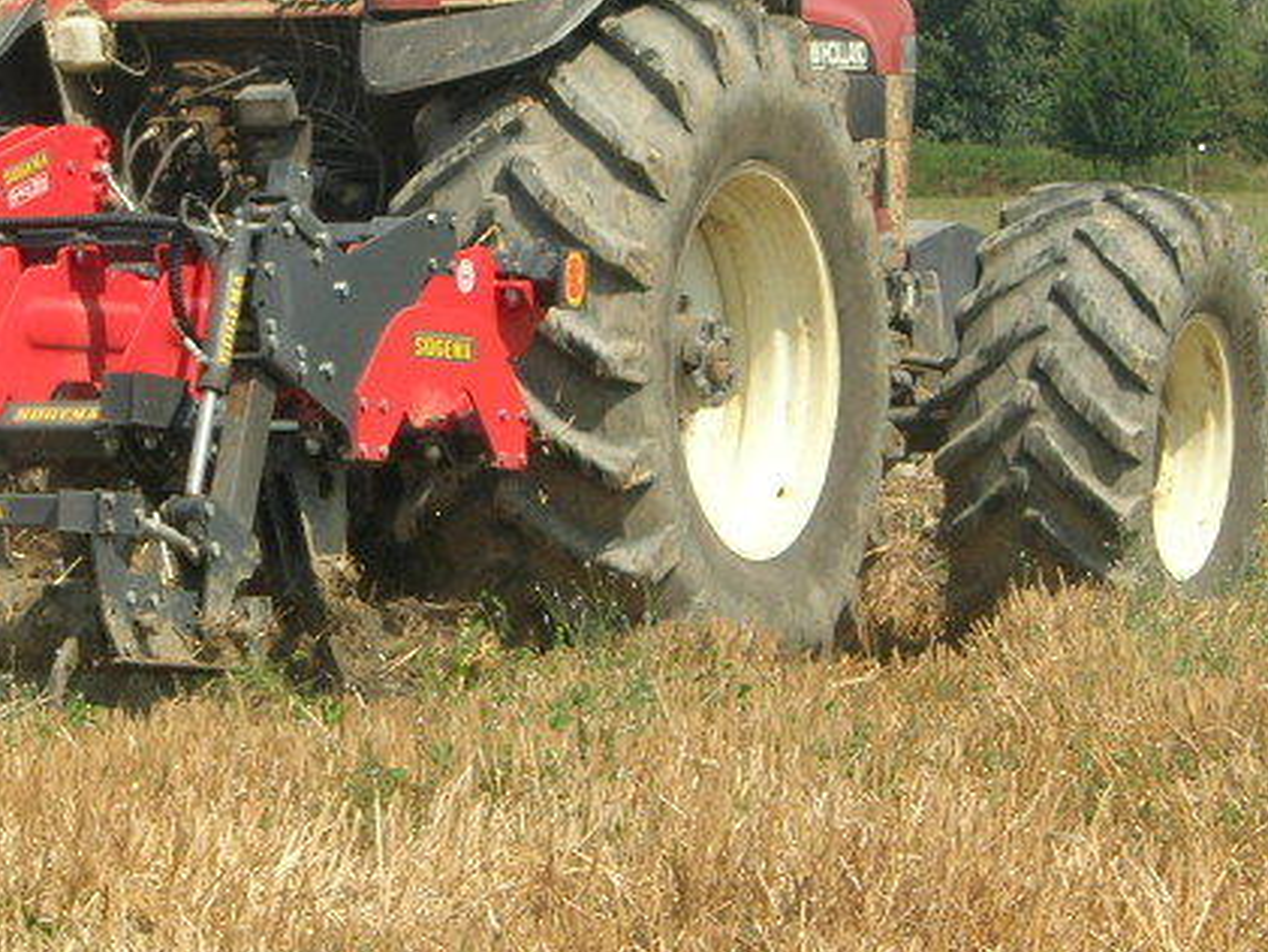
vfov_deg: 5.4
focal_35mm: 275
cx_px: 238
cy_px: 184
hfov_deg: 7.2
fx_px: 10076
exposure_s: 1/173
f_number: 8.2
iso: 64
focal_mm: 23.4
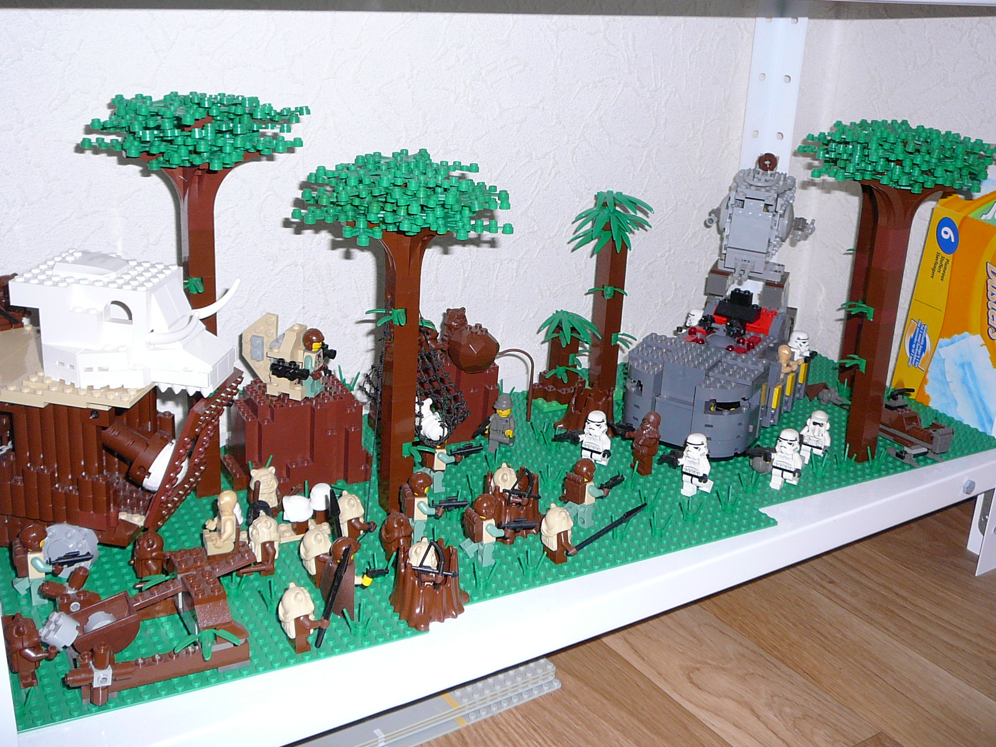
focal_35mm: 40
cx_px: 498
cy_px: 374
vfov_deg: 36.0
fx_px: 1151
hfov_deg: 46.8
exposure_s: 1/8
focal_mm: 5.2
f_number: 2.8
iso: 100
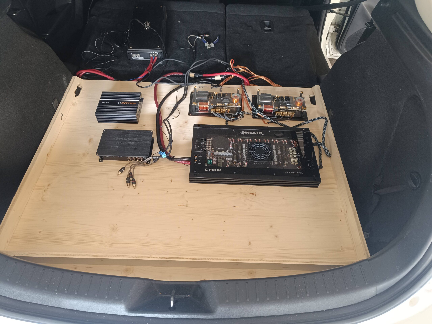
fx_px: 300
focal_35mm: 24
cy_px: 162
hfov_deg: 71.6
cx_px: 216
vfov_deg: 56.8
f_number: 1.88
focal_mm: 5.59
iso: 703
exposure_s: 1/50.1
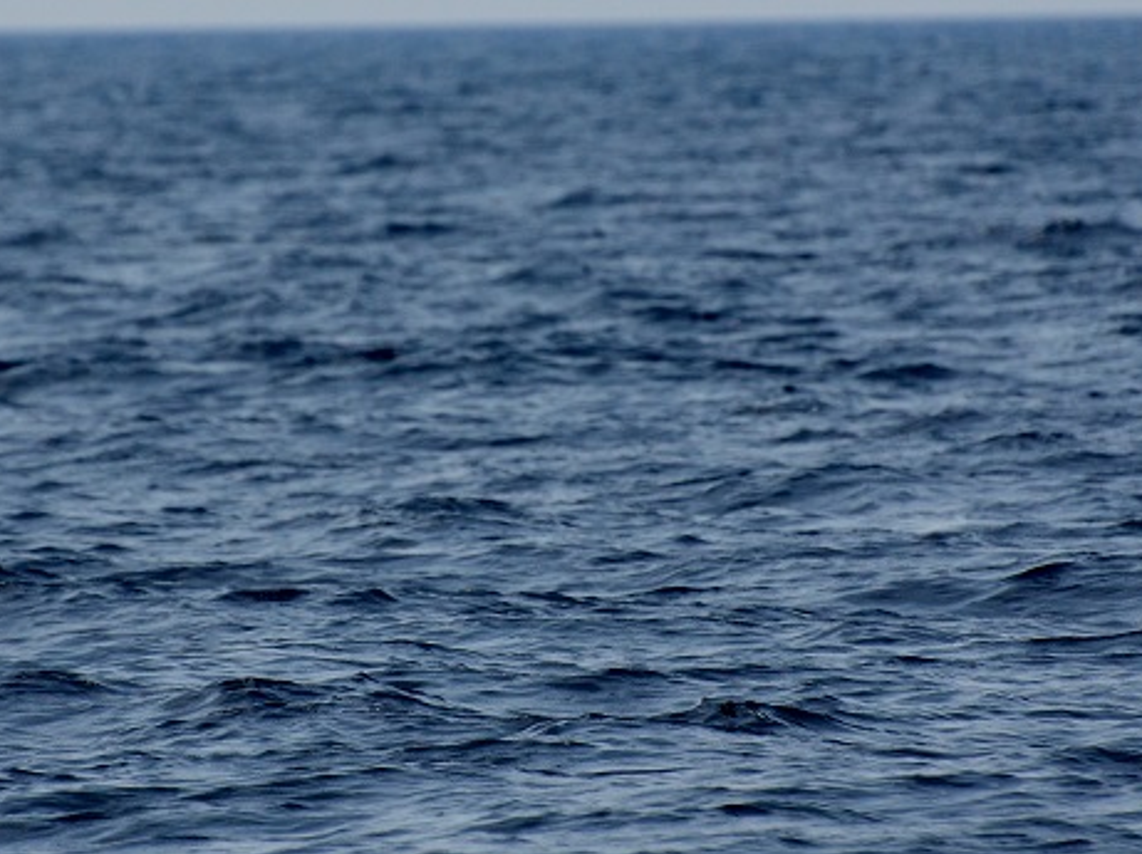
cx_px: 472
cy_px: 380
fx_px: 24691
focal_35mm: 749
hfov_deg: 2.6
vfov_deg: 2.0
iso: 400
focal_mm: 240
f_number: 5.6
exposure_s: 1/2500
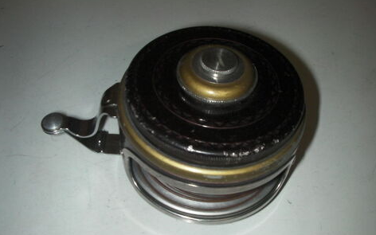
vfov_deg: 31.2
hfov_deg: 48.2
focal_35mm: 41
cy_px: 132
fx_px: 420
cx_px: 189
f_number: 5.6
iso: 200
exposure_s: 1/30
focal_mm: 6.3
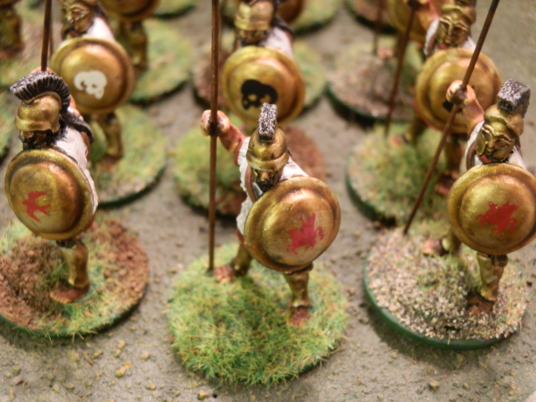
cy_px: 201
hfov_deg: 31.7
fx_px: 945
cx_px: 268
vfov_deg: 24.0
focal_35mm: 61
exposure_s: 1/8
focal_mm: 10.99
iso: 320
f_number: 3.7
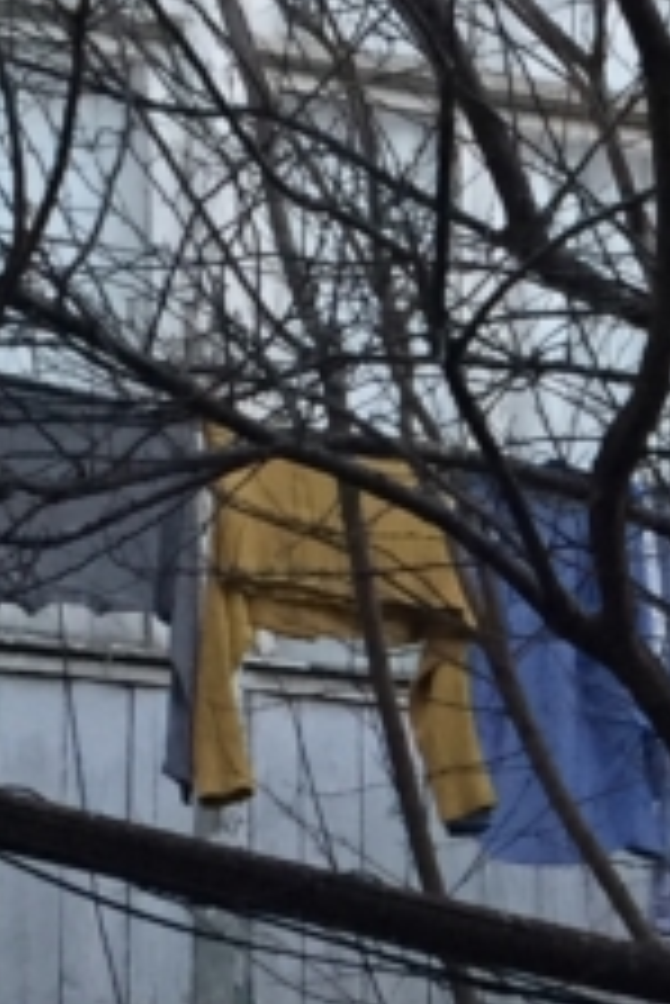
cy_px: 1141
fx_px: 4292
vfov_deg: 13.0
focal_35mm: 154
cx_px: 1048
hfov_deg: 8.7
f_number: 2.2
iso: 200
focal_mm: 4.15
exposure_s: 1/33
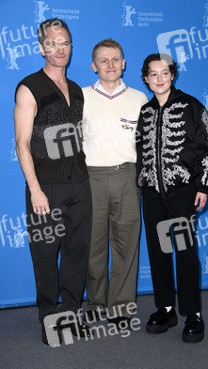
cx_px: 120
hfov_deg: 18.2
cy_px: 184
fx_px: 647
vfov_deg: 31.9
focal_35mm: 66
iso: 640
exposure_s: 1/250
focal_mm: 62
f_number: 5.6
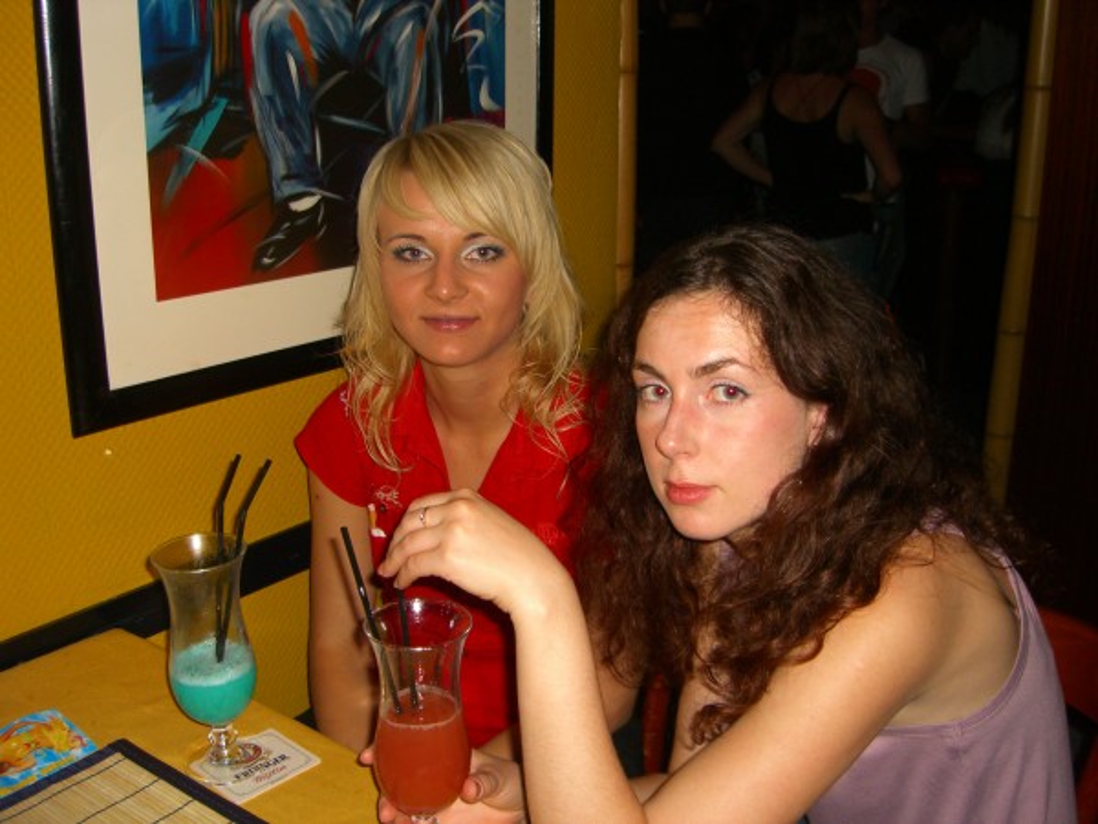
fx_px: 1205
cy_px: 412
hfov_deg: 49.0
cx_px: 549
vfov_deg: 37.7
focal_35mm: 38
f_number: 2.8
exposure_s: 1/60
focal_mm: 7.9
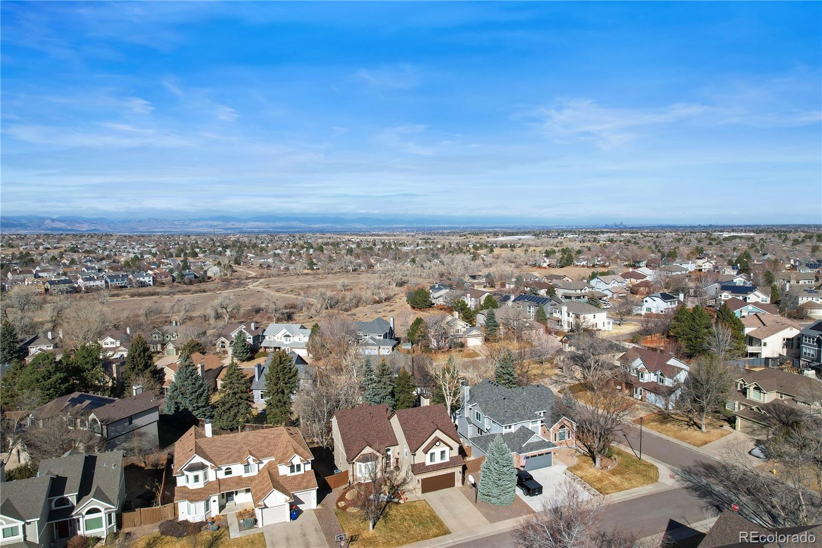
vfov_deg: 57.2
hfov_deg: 78.6
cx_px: 411
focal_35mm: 22
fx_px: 502
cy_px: 274
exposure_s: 1/2500
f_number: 2.8
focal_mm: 8.38
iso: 100
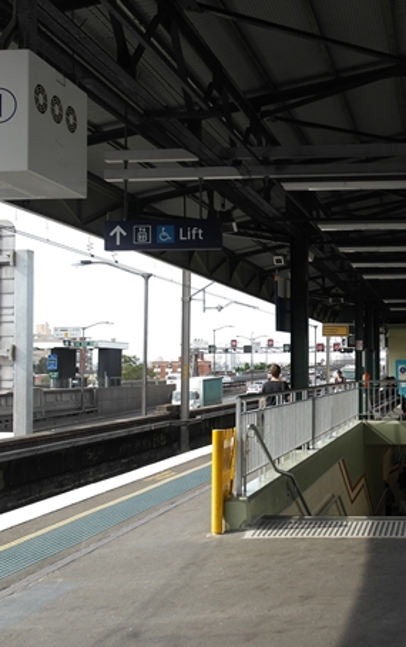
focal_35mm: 47
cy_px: 322
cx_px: 382
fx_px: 831
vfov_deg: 42.6
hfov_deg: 26.4
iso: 100
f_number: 5
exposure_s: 1/160
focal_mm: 20
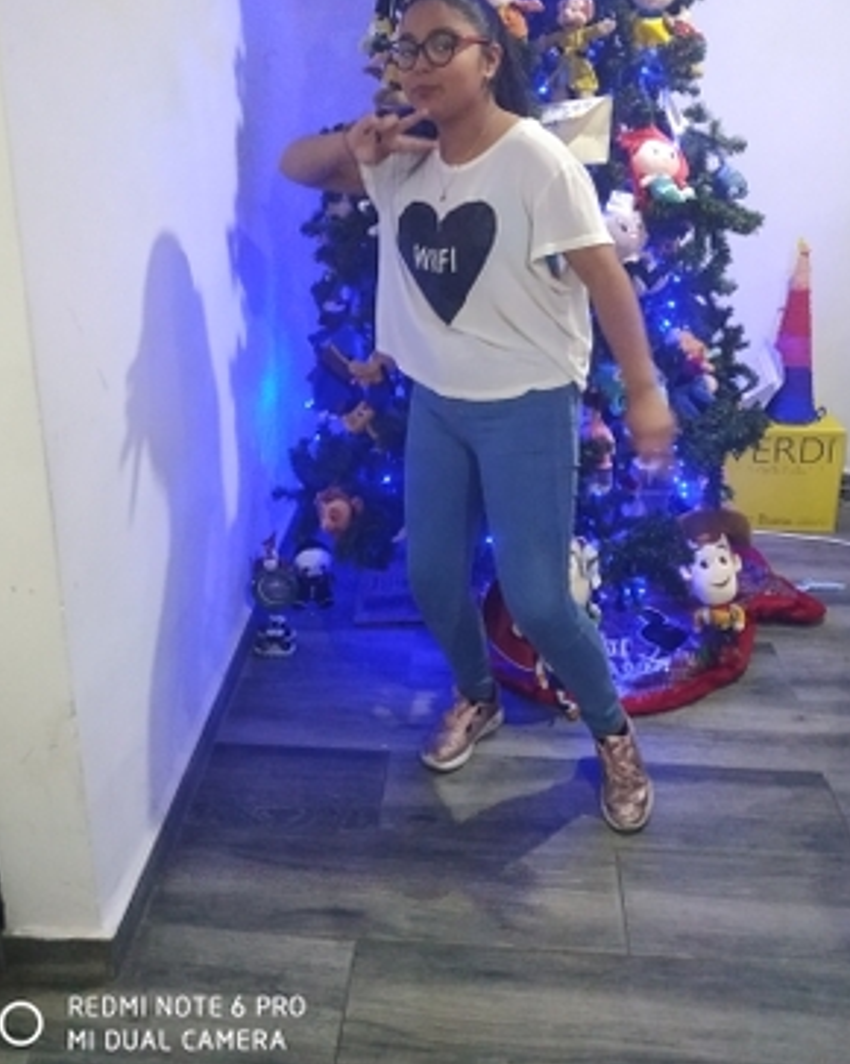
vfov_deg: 56.5
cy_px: 393
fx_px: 976
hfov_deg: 47.1
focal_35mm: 31
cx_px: 428
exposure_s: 1/20
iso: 1600
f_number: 1.9
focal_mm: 3.94
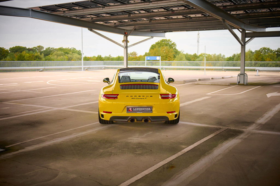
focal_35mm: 42
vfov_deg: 31.8
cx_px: 140
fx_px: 326
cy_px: 93
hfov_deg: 46.4
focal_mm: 42
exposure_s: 1/1250
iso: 800
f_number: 2.8
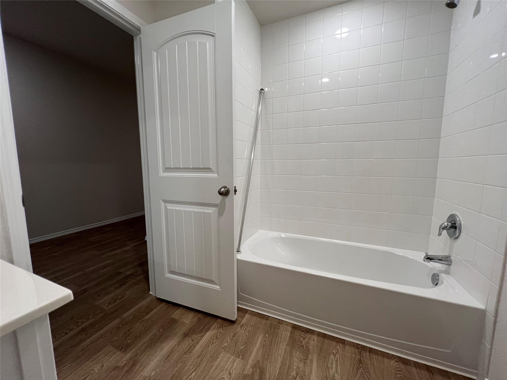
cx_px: 254
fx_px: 190
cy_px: 190
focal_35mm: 13
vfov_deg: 89.9
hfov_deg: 106.2
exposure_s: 1/120
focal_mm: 1.57
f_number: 1.8
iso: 200
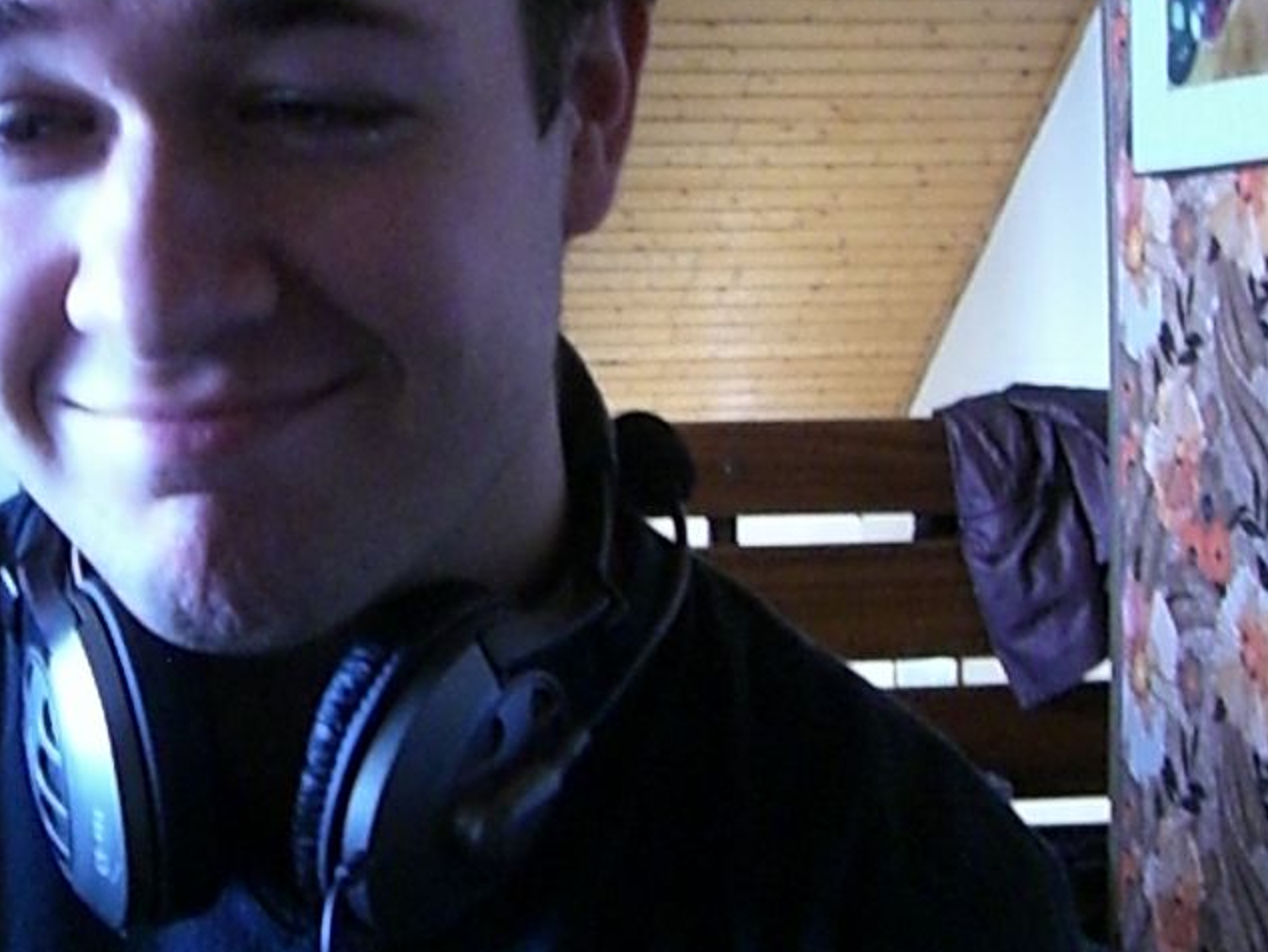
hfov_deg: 27.6
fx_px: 2528
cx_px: 270
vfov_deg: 21.2
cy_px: 294
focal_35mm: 69
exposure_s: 1/50
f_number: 2.7
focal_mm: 6.2
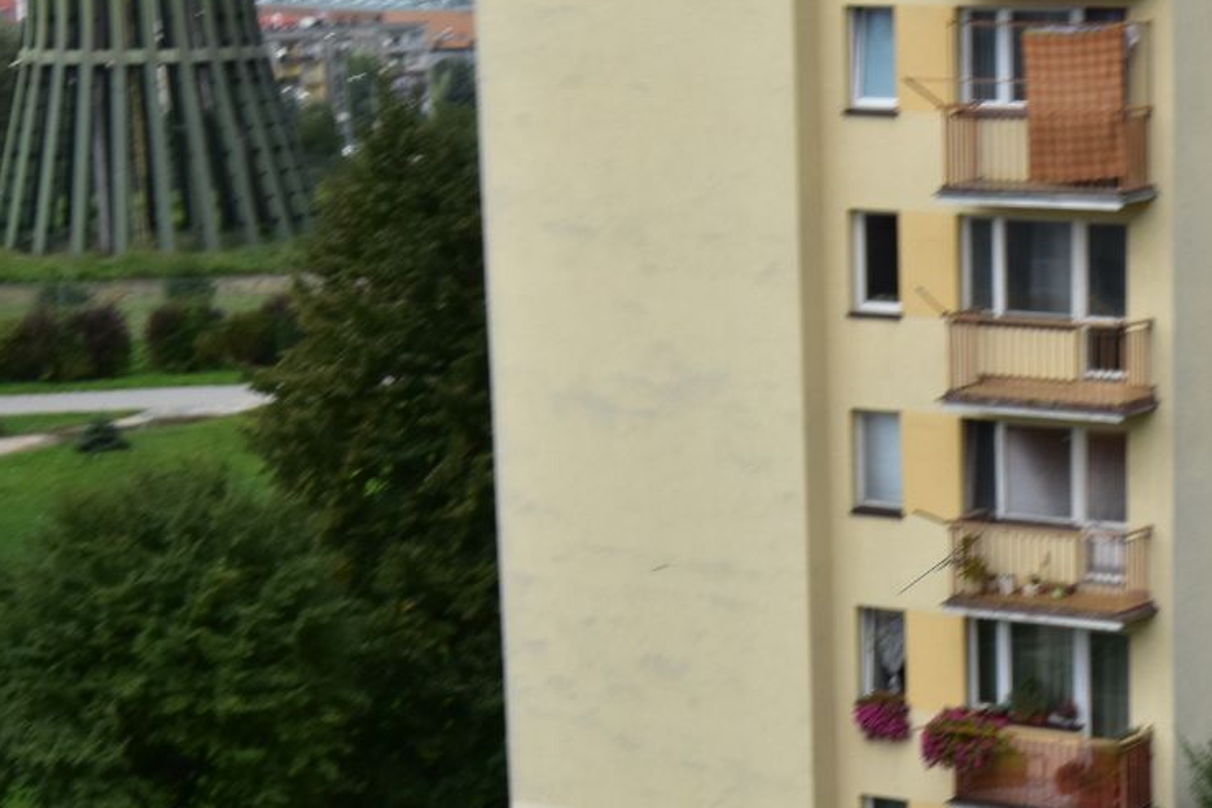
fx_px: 3366
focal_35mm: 100
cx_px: 1021
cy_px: 654
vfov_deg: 13.6
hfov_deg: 20.1
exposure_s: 1/400
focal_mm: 24
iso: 400
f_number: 11
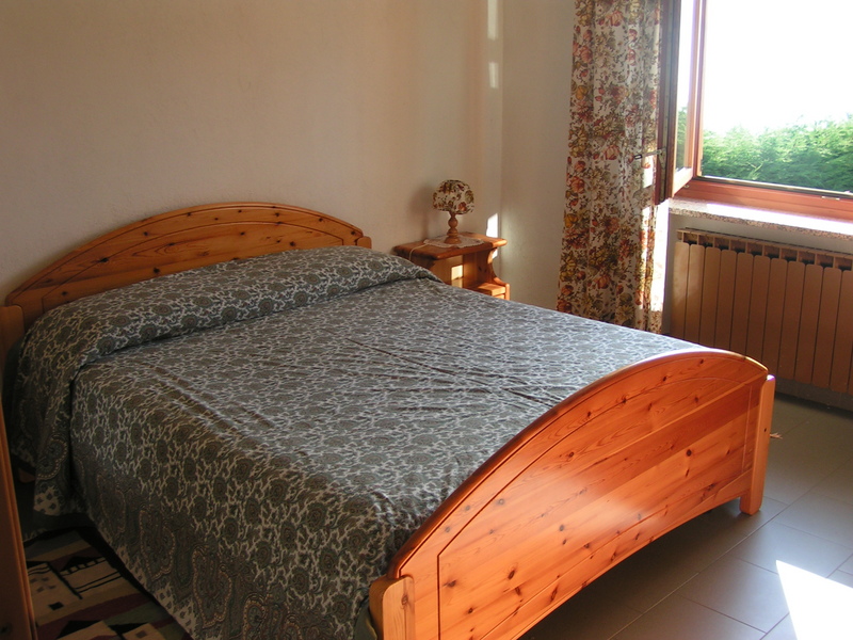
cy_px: 320
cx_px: 426
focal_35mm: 38
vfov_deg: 37.7
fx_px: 936
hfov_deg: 49.0
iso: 50
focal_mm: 5.8
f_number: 4
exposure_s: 1/50
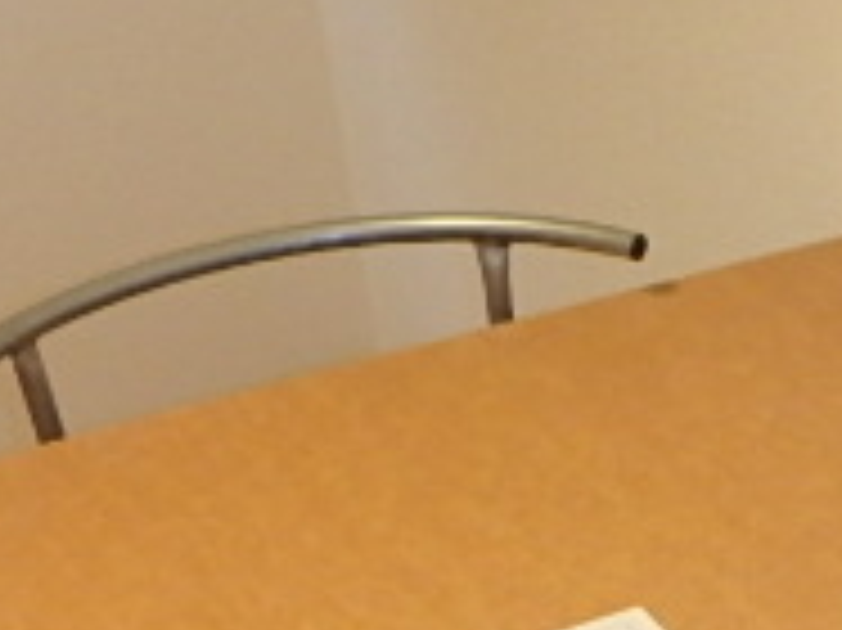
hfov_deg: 26.0
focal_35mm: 72
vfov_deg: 17.6
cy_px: 1026
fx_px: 1750
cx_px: 792
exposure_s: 1/30
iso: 400
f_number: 3.5
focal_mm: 3.7
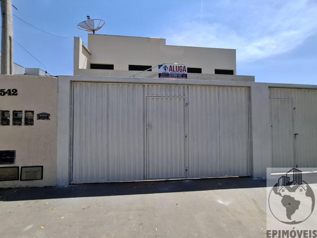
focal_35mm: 13
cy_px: 119
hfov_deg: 106.2
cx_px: 158
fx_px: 119
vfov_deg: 89.9
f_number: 2.2
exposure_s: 1/1006
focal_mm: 1.74
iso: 40
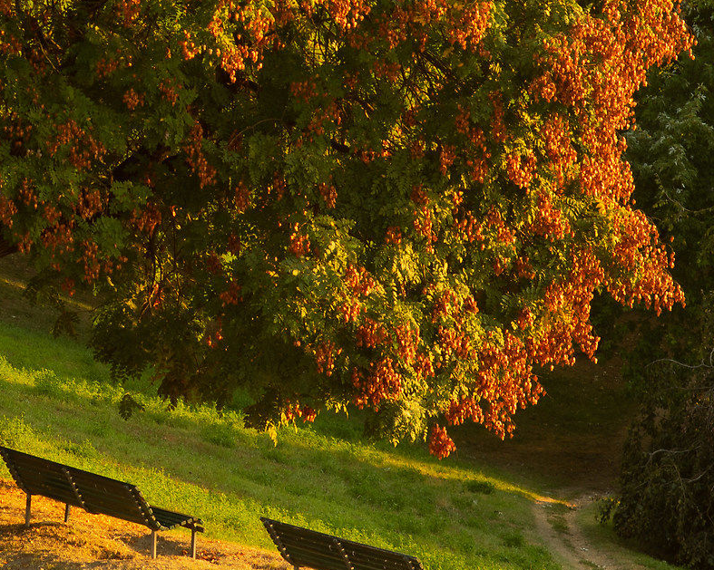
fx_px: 6950
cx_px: 41
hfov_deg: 5.9
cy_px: -28
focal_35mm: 329
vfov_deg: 4.7
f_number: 6.3
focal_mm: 77
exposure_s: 1/40
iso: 100
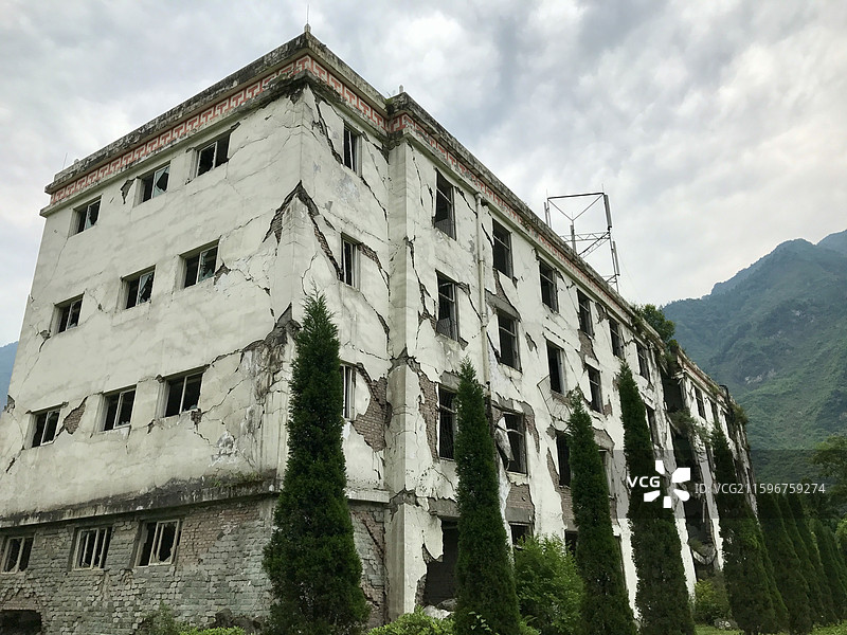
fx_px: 685
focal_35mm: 28
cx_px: 424
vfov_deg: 49.7
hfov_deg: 63.4
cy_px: 318
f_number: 1.8
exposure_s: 1/1953
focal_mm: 3.99
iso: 20
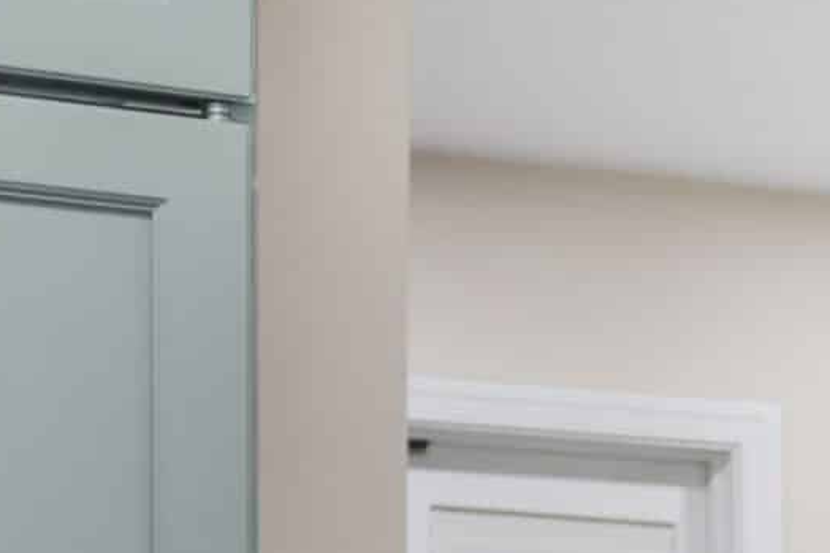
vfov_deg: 7.8
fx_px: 3941
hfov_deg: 11.3
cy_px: 964
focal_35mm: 171
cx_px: 1402
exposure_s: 1/4
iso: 400
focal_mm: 35
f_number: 8
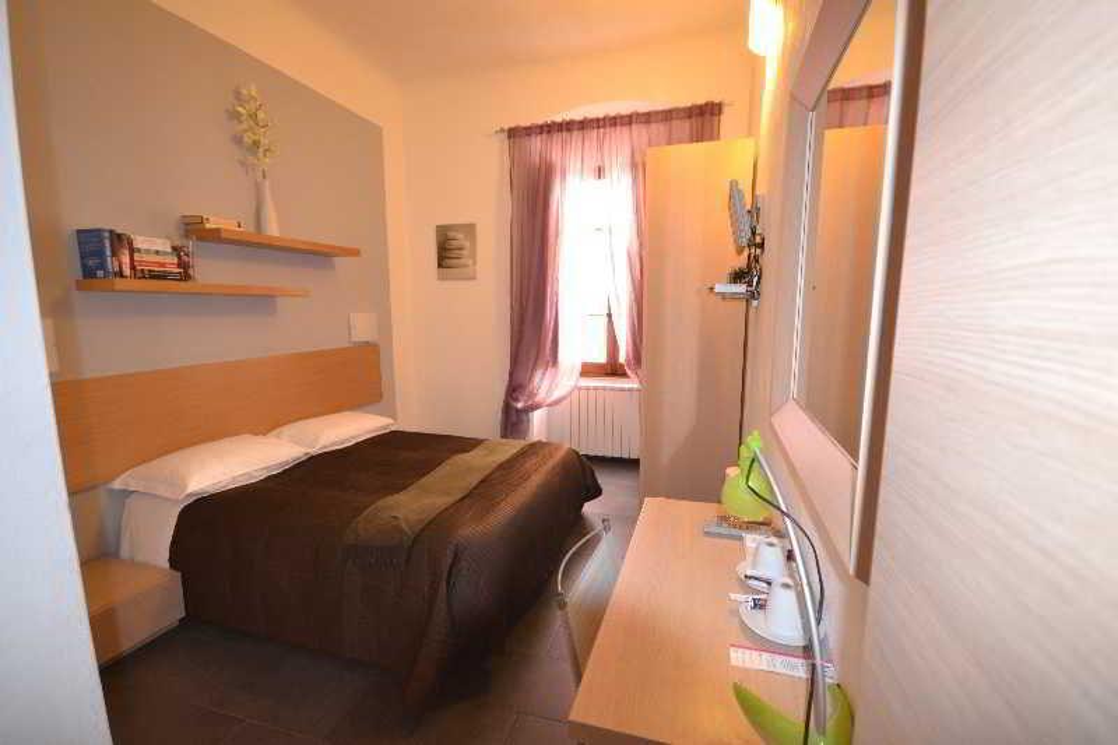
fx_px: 466
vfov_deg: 77.3
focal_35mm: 15
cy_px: 372
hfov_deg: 100.4
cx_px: 559
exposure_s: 1/15
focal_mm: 10
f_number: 4
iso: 800
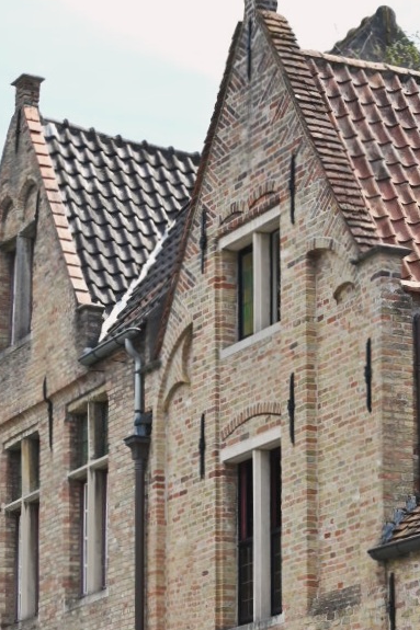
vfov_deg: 15.1
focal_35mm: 131
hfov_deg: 10.5
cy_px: 768
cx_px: 268
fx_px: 2294
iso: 400
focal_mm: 49
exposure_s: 1/323
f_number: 9
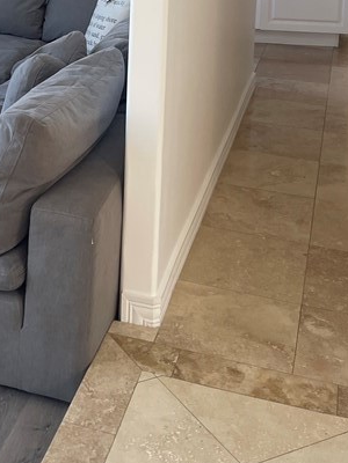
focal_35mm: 64
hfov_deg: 22.3
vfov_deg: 26.8
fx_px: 858
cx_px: 27
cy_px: -94
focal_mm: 5.1
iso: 64
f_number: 1.6
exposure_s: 1/120
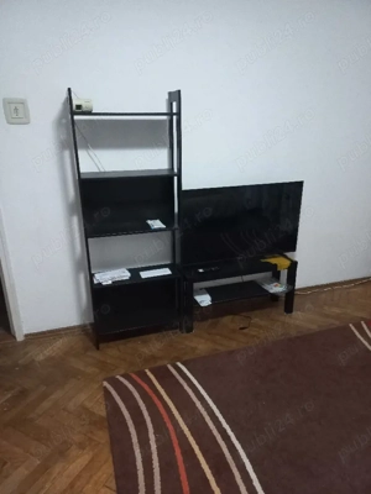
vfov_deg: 69.4
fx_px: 357
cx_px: 186
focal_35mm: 25
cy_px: 247
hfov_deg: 54.9
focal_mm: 4.6
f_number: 1.8
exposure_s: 1/25
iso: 1000
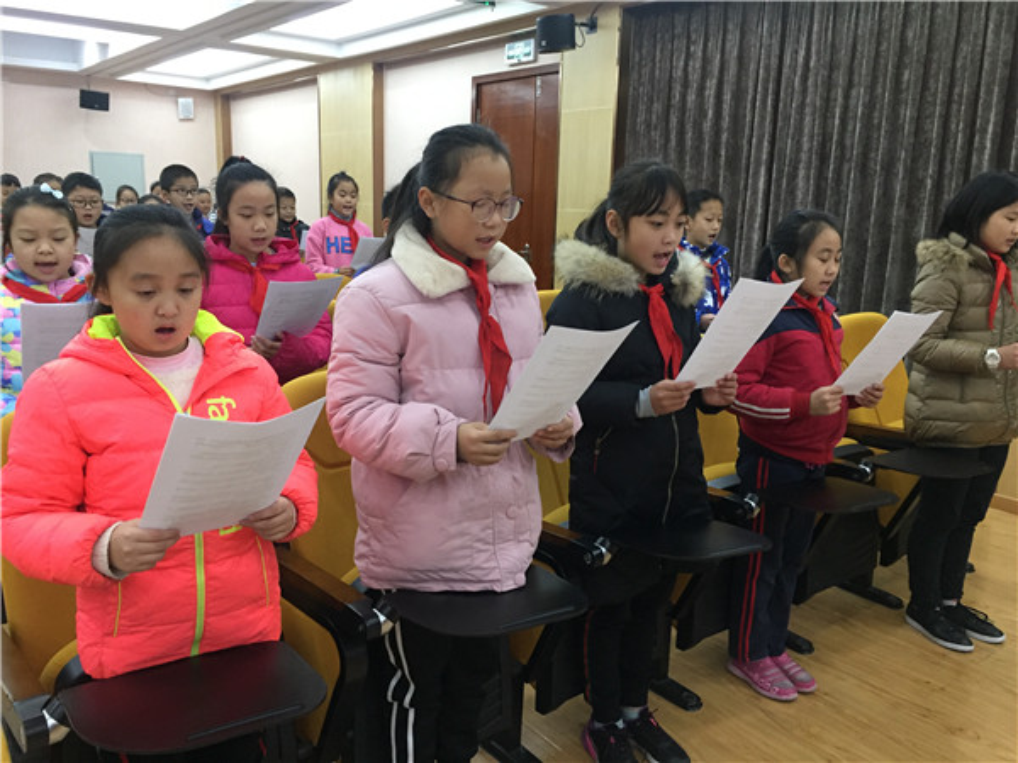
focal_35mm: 29
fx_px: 853
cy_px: 382
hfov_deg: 61.7
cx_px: 509
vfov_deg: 48.2
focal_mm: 4.15
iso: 200
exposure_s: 1/33
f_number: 2.2
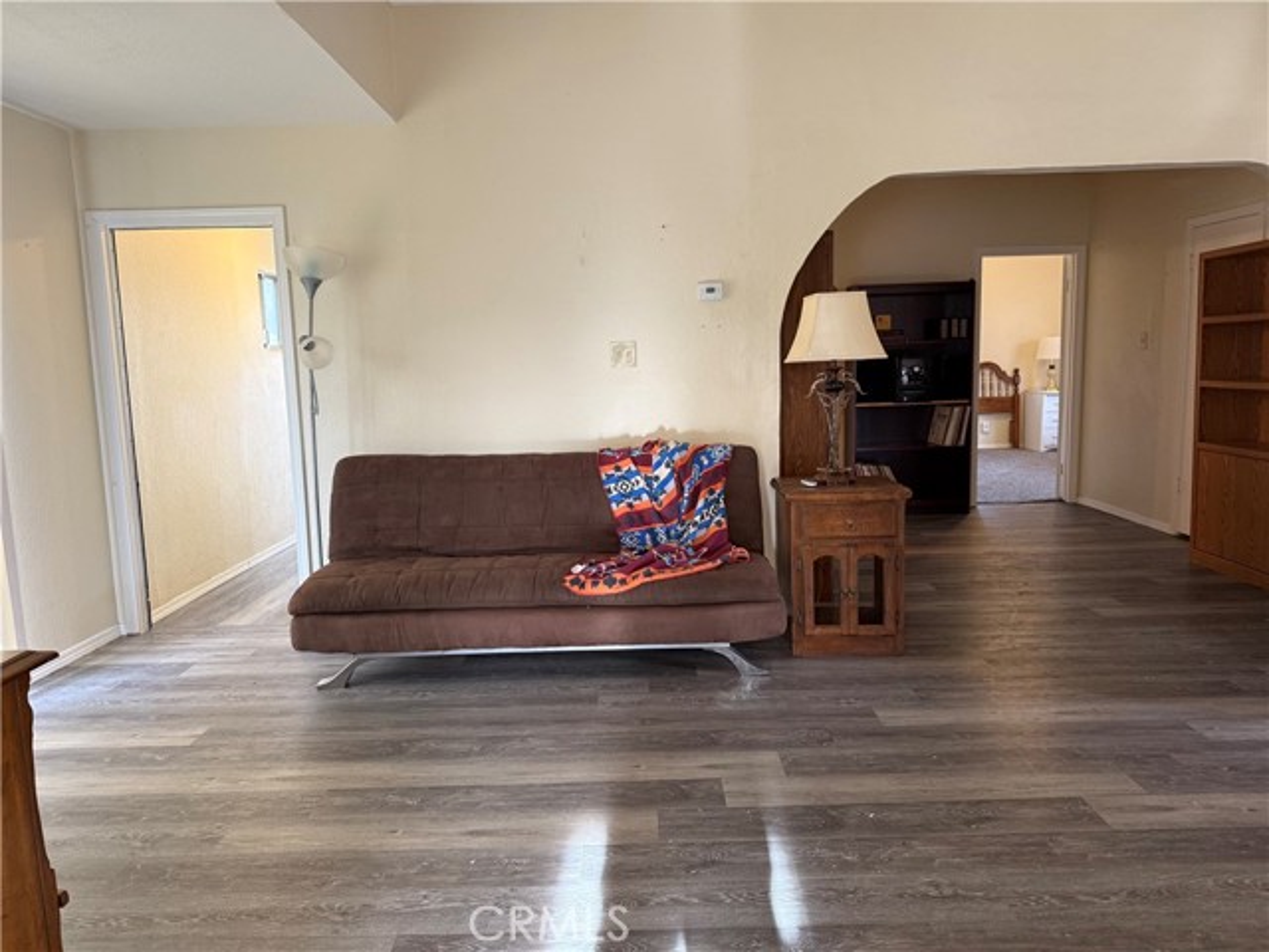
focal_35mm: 24
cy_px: 476
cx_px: 634
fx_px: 880
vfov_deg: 56.8
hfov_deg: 71.6
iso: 250
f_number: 1.78
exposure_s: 1/60
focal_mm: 6.76
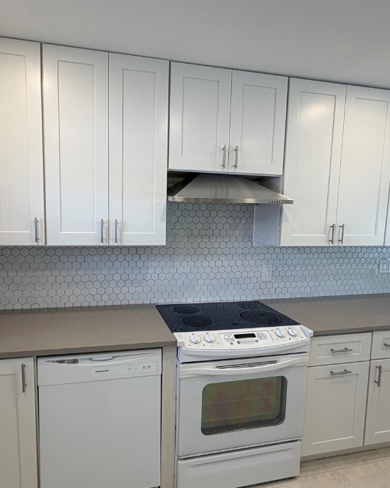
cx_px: 168
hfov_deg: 65.2
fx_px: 303
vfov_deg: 77.6
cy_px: 247
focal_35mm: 21
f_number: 2.2
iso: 100
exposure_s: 1/120
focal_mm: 2.22
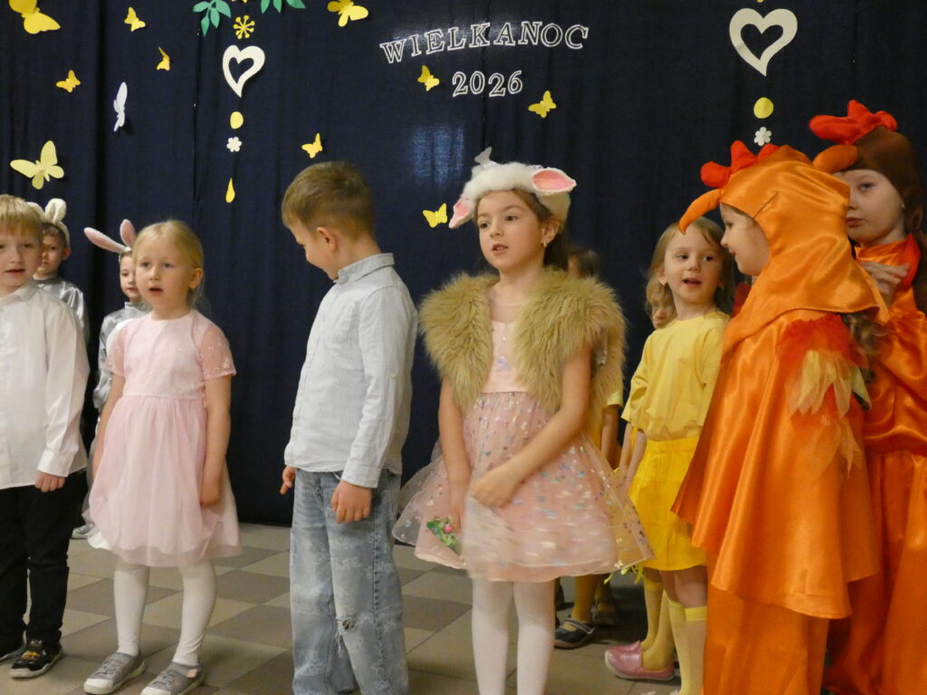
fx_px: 964
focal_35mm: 36
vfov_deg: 39.7
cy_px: 348
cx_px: 464
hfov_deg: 51.4
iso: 1600
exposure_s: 1/40
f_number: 3.5
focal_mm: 6.5
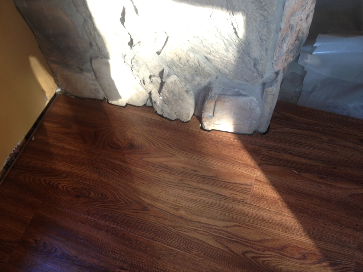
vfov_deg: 40.7
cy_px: 136
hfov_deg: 52.6
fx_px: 367
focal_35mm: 35
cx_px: 182
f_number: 2.4
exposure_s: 1/24
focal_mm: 4.28
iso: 50
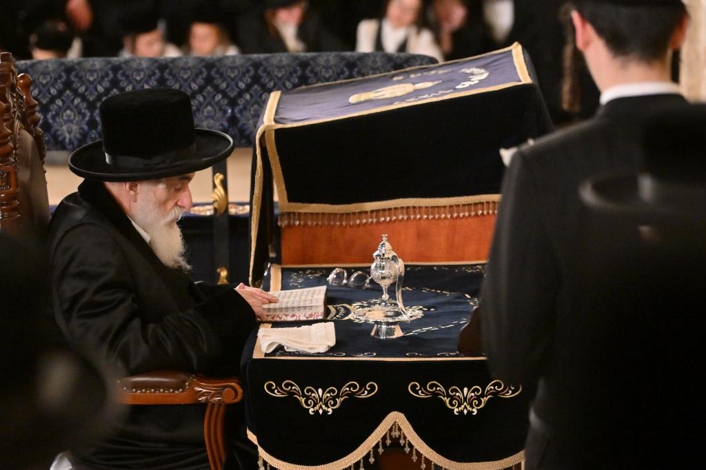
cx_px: 353
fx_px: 3293
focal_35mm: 168
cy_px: 235
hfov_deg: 12.2
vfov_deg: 8.2
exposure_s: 1/400
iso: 2500
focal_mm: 112
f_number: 2.8
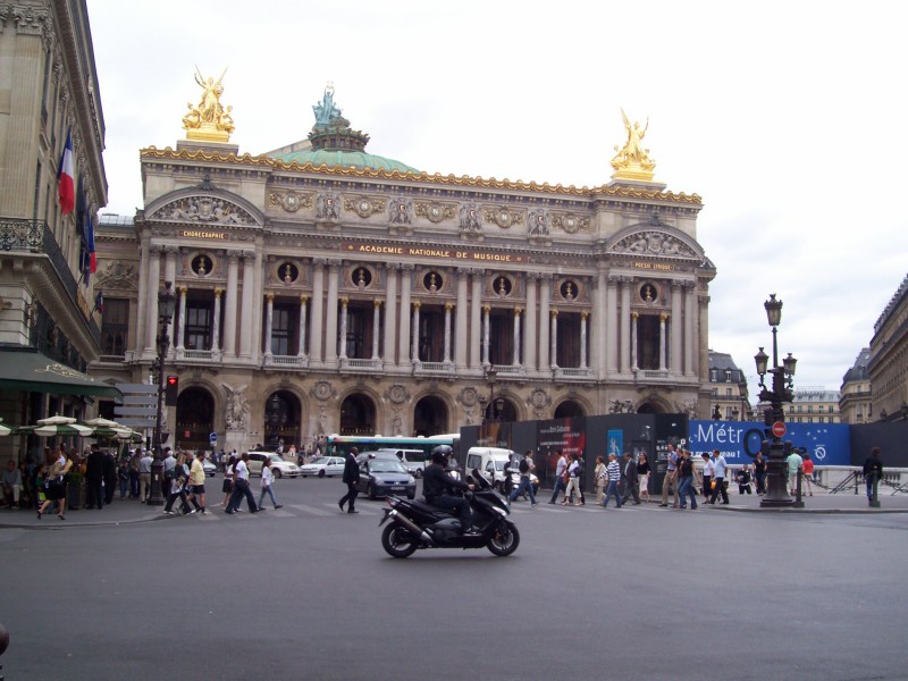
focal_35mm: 42
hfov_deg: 44.8
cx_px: 454
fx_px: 1102
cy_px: 340
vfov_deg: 34.3
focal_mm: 7
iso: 80
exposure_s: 1/527
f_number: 2.9
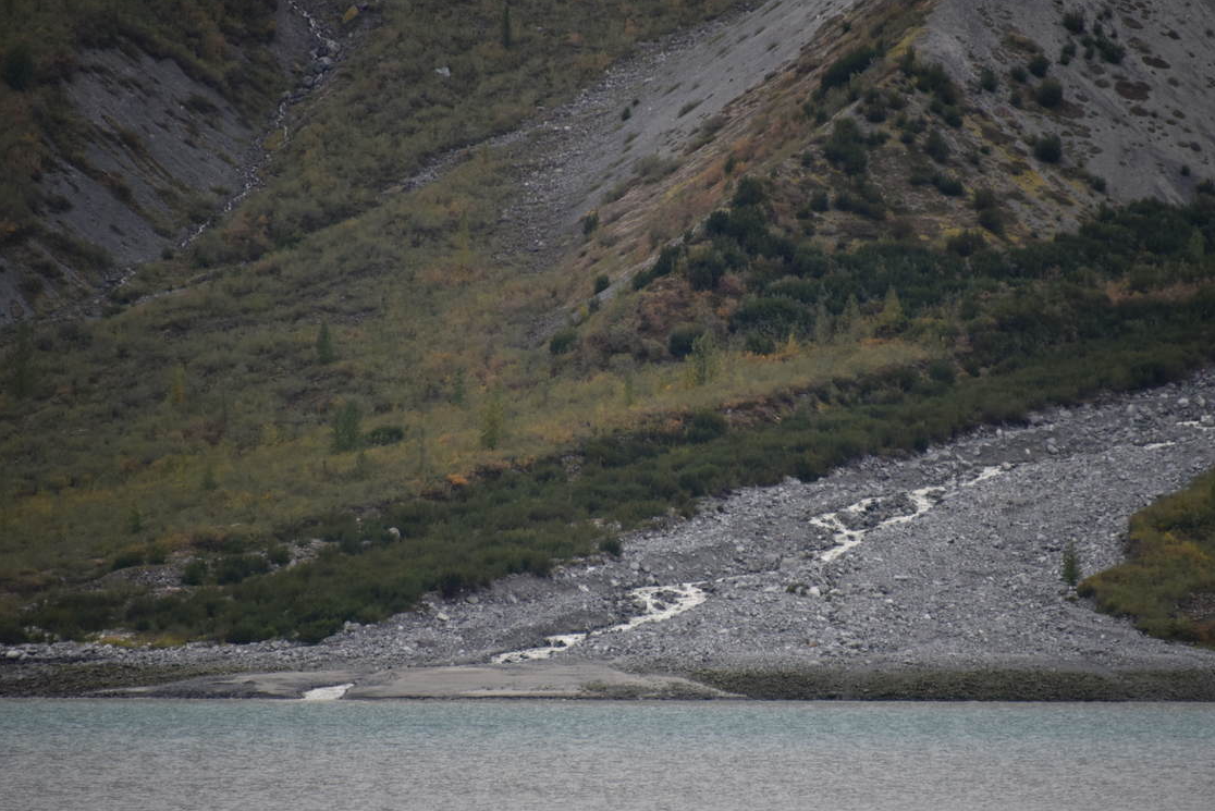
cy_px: 406
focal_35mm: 344
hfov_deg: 6.0
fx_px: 11614
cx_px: 642
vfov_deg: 4.0
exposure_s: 1/640
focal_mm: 300
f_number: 5.6
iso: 560
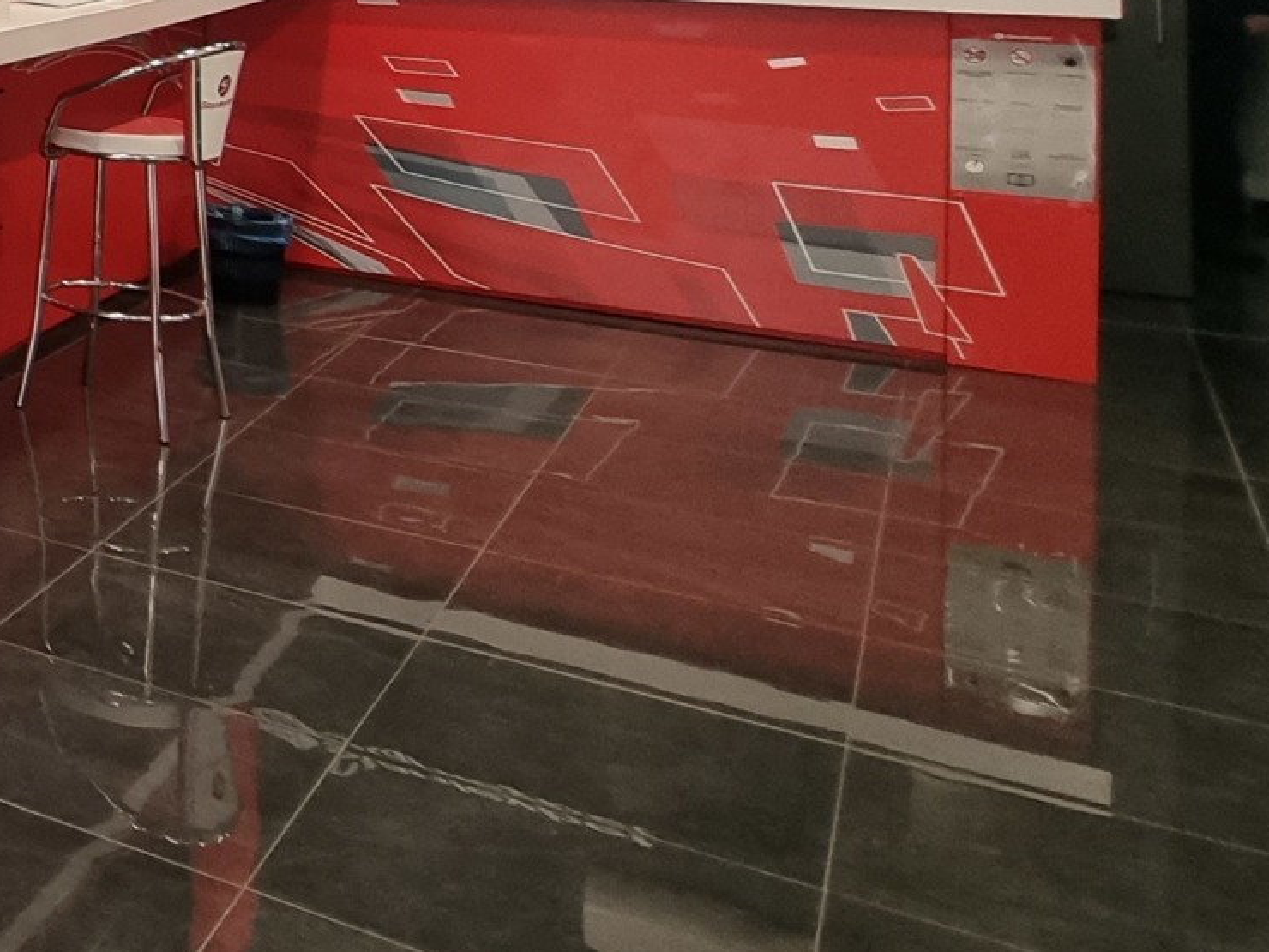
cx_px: -859
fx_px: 1650
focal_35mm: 45
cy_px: -177
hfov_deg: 24.7
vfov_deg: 28.3
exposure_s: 1/50
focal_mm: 2.2
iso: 160
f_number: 2.2
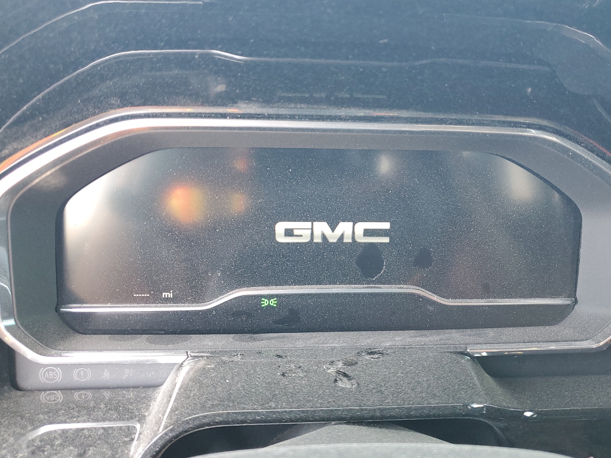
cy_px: 228
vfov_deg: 48.2
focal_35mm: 29
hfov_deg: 61.6
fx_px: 512
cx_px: 330
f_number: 1.5
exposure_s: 1/60.2
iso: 156
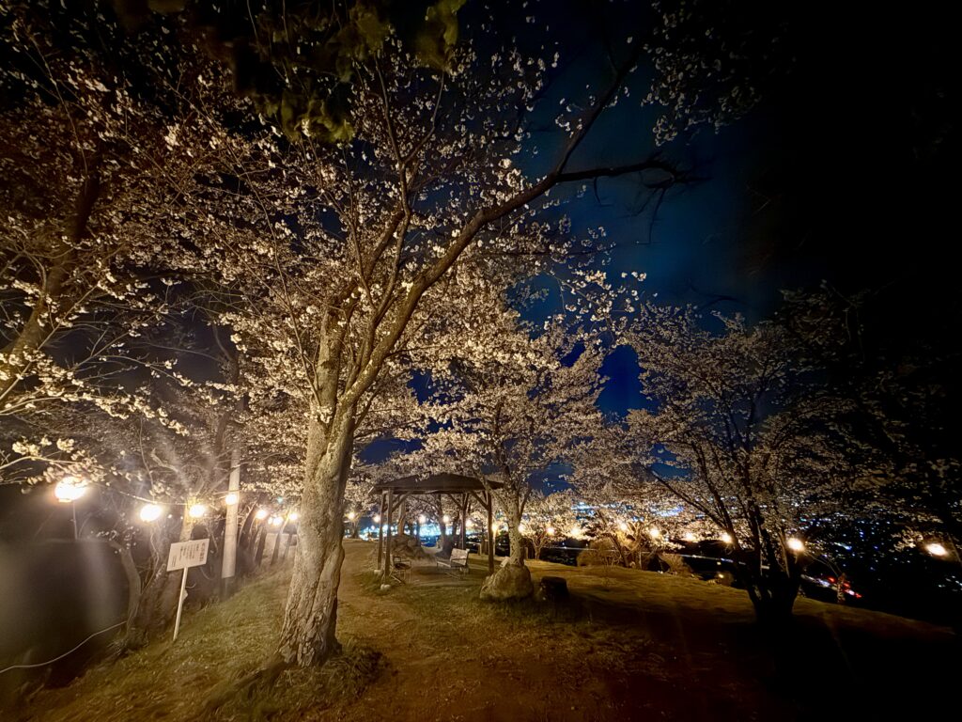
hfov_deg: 102.1
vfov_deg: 85.7
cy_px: 361
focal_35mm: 14
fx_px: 389
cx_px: 481
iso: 2000
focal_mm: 2.22
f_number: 2.2
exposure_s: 1/7
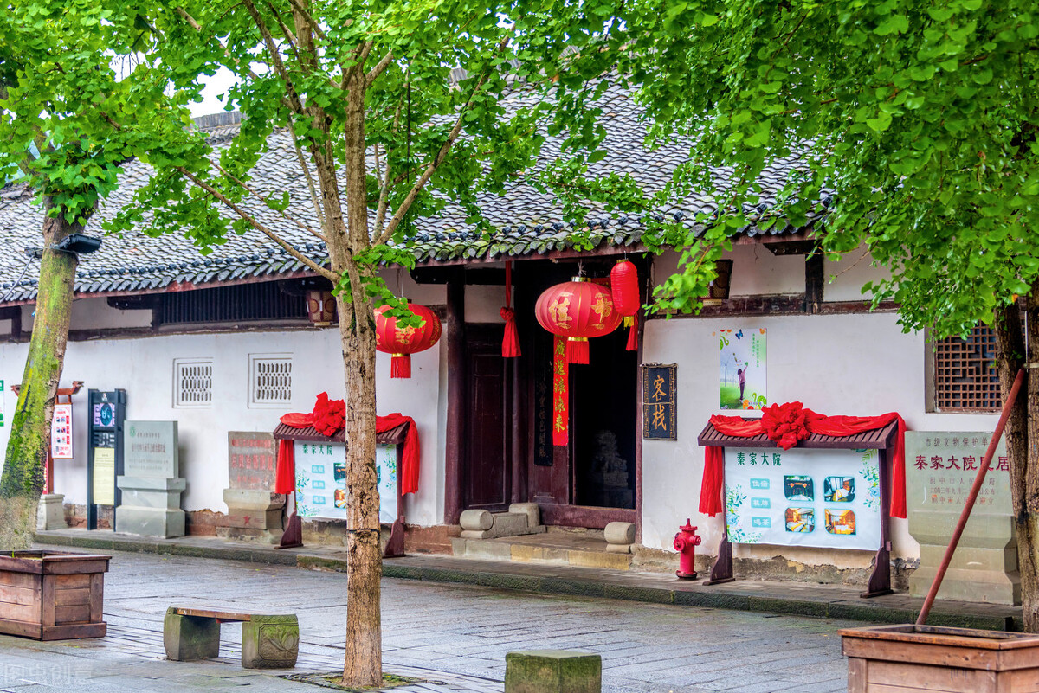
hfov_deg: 32.4
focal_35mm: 62
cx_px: 520
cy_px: 346
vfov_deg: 21.9
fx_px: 1790
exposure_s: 1/50
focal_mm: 62
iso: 400
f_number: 4.8
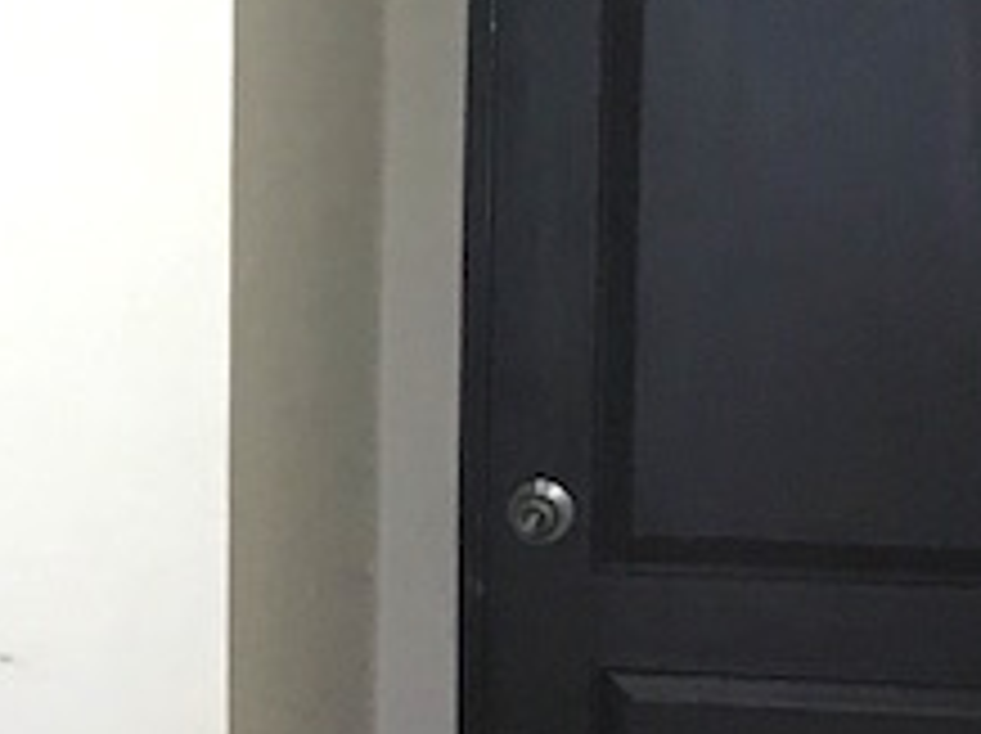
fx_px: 4076
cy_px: 491
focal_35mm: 144
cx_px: -598
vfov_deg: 10.3
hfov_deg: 12.8
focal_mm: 3.99
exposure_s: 1/17
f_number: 1.8
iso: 50
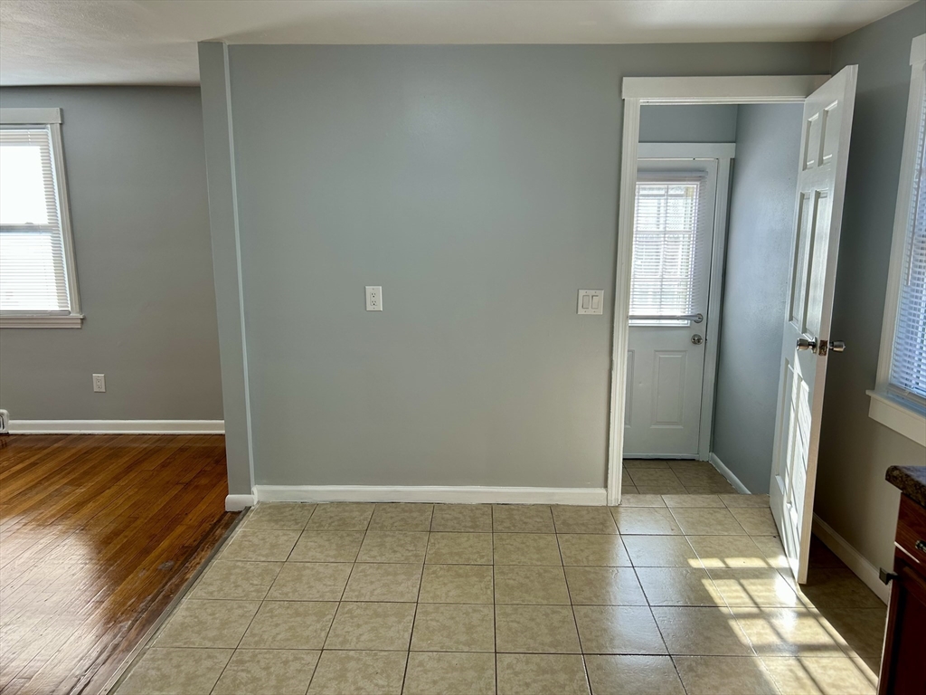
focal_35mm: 26
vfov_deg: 53.1
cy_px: 348
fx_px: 696
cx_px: 463
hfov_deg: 67.3
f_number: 1.5
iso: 50
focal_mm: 5.7
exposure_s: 1/166
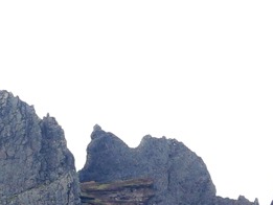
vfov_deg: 3.2
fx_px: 3622
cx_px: 29
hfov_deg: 4.3
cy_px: 241
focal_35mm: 459
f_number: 4
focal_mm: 23.6
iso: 80
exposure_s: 1/160
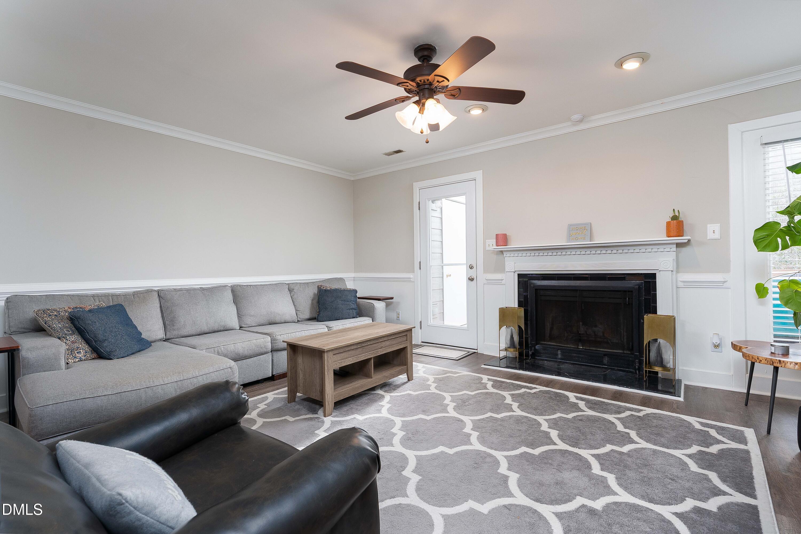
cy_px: 267
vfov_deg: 73.8
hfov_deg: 96.7
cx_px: 400
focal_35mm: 16
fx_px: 356
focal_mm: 16
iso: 500
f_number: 7.1
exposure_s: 1/25
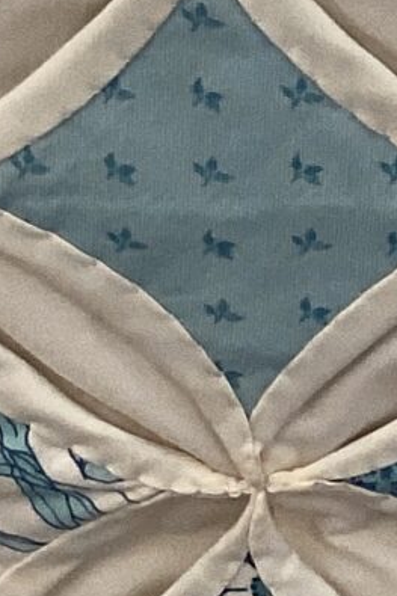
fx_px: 3460
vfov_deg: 9.8
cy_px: 14
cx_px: 542
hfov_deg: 6.5
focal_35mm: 209
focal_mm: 3.3
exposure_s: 1/60
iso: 100
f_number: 2.4
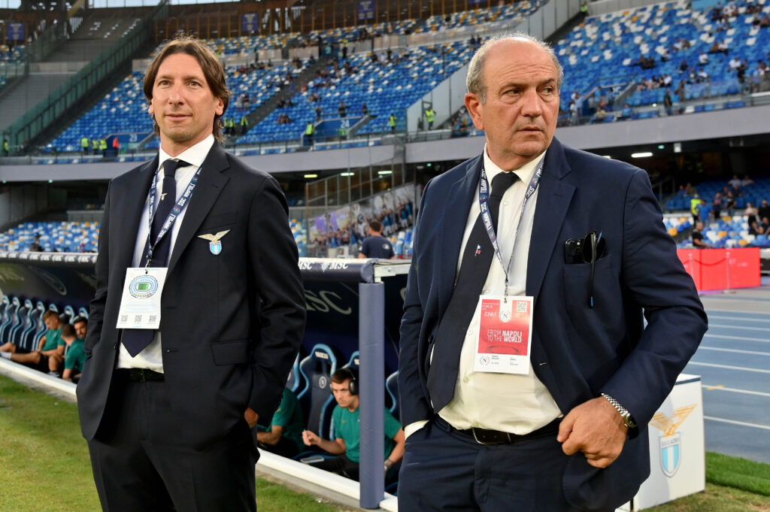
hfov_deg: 60.3
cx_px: 385
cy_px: 256
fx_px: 663
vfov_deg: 42.3
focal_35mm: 31
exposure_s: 1/200
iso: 800
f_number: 5.6
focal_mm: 31
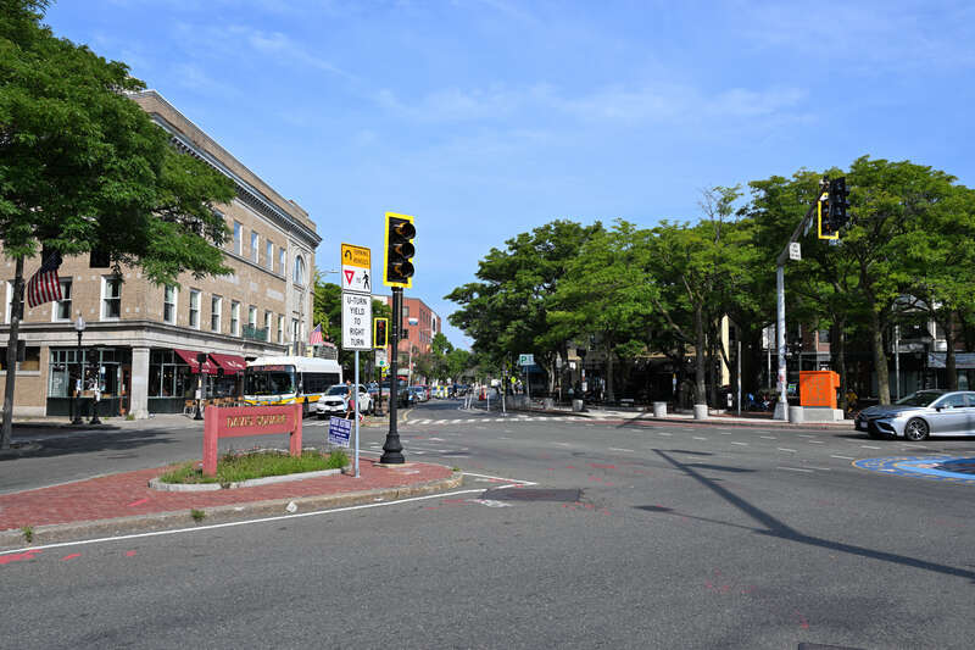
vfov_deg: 43.6
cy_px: 325
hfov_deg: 61.9
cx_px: 488
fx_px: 812
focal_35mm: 30
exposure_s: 1/200
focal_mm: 30
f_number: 8
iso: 64
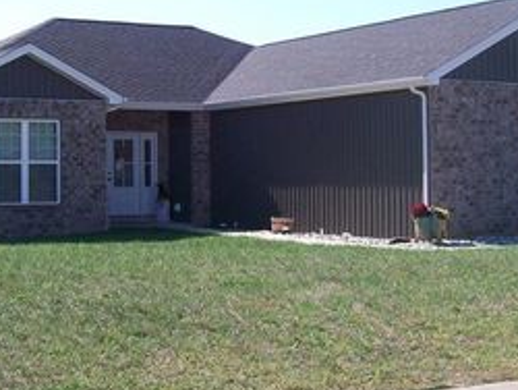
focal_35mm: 72
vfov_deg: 20.4
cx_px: 195
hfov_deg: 26.9
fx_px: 1078
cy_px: 128
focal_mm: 6
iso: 80
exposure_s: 1/376
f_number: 4.8
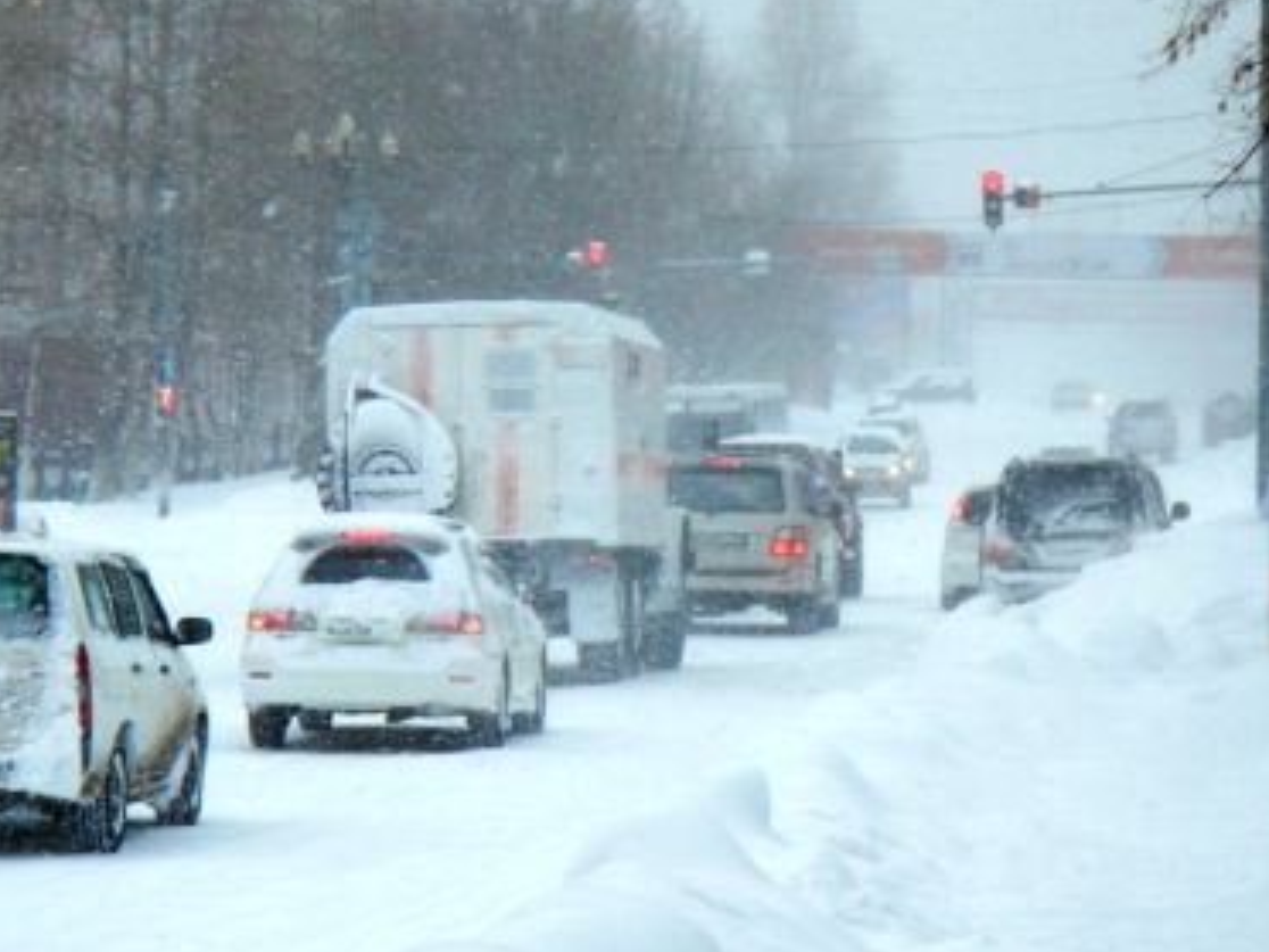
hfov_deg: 10.5
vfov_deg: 7.9
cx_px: 570
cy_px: 619
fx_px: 6892
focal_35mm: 188
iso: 125
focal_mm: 25
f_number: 4.8
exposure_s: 1/500
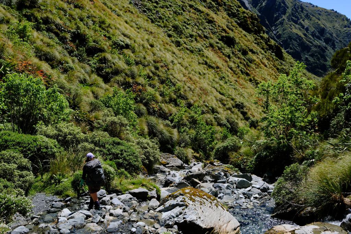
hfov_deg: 54.4
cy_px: 117
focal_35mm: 35
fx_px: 341
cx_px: 176
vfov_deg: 37.9
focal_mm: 23
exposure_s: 1/1250
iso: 640
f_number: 8
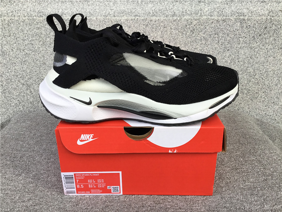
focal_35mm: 31
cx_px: 141
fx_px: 253
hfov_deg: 58.4
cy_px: 106
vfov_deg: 45.4
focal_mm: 3.3
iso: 25
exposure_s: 1/171
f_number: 2.4
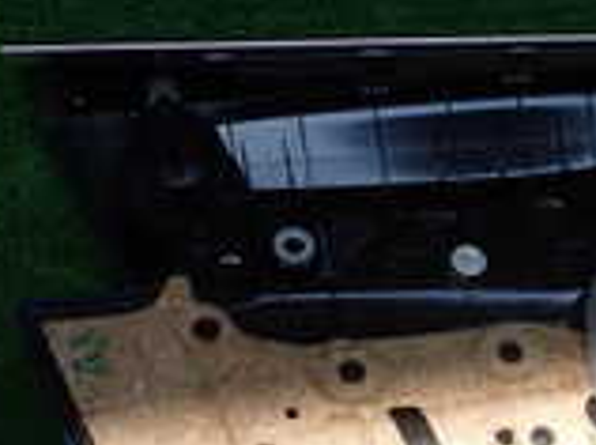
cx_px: 894
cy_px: 483
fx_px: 1633
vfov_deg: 15.1
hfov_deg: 18.4
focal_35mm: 95
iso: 100
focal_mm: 4.5
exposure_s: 1/800
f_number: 2.8
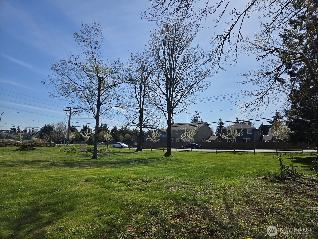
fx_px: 211
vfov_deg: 58.9
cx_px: 159
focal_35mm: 23
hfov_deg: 73.9
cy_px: 120
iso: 25
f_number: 1.8
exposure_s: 1/2985
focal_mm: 5.4
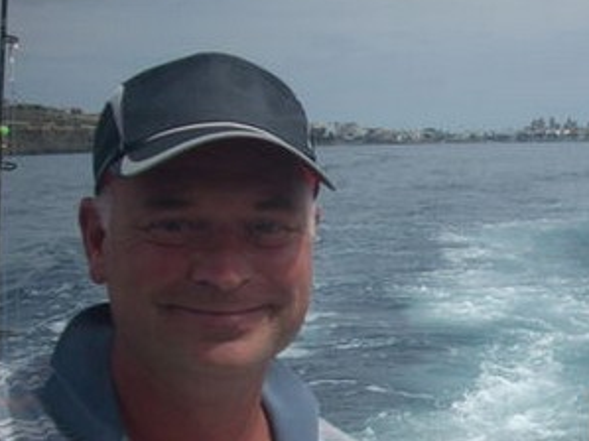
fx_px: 1327
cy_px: 372
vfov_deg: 18.7
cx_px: 536
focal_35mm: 78
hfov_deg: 24.3
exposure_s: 1/458
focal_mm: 6.2
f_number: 5.6
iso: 64
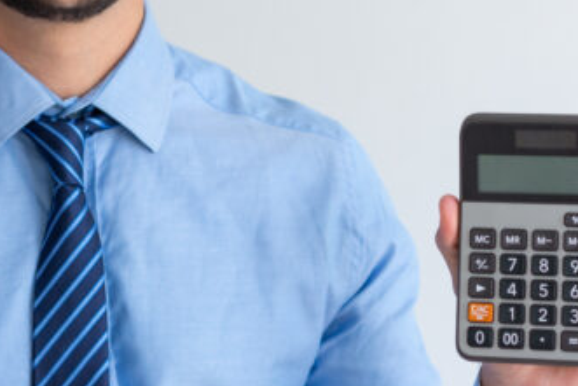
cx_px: 147
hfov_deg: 12.1
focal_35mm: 170
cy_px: 149
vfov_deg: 8.1
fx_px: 2731
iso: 500
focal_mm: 55
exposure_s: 1/100
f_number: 2.8
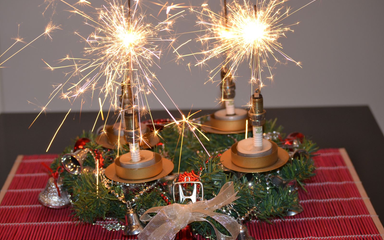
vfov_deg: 14.2
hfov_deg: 22.6
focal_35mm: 92
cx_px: 192
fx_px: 963
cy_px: 120
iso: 400
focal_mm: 60
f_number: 4.2
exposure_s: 1/30
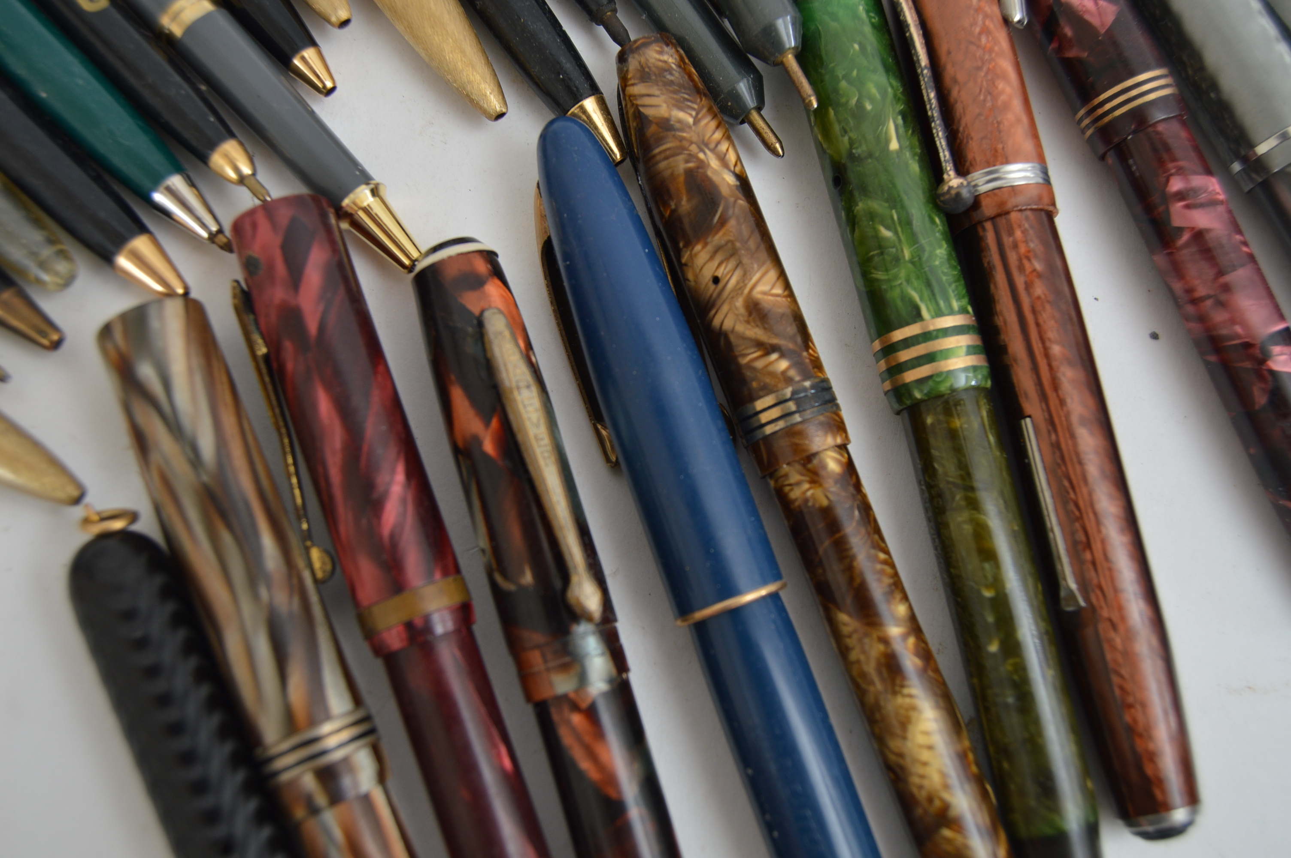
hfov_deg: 49.6
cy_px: 429
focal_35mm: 39
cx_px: 646
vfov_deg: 34.1
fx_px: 1397
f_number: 5
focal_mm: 26
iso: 200
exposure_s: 1/125
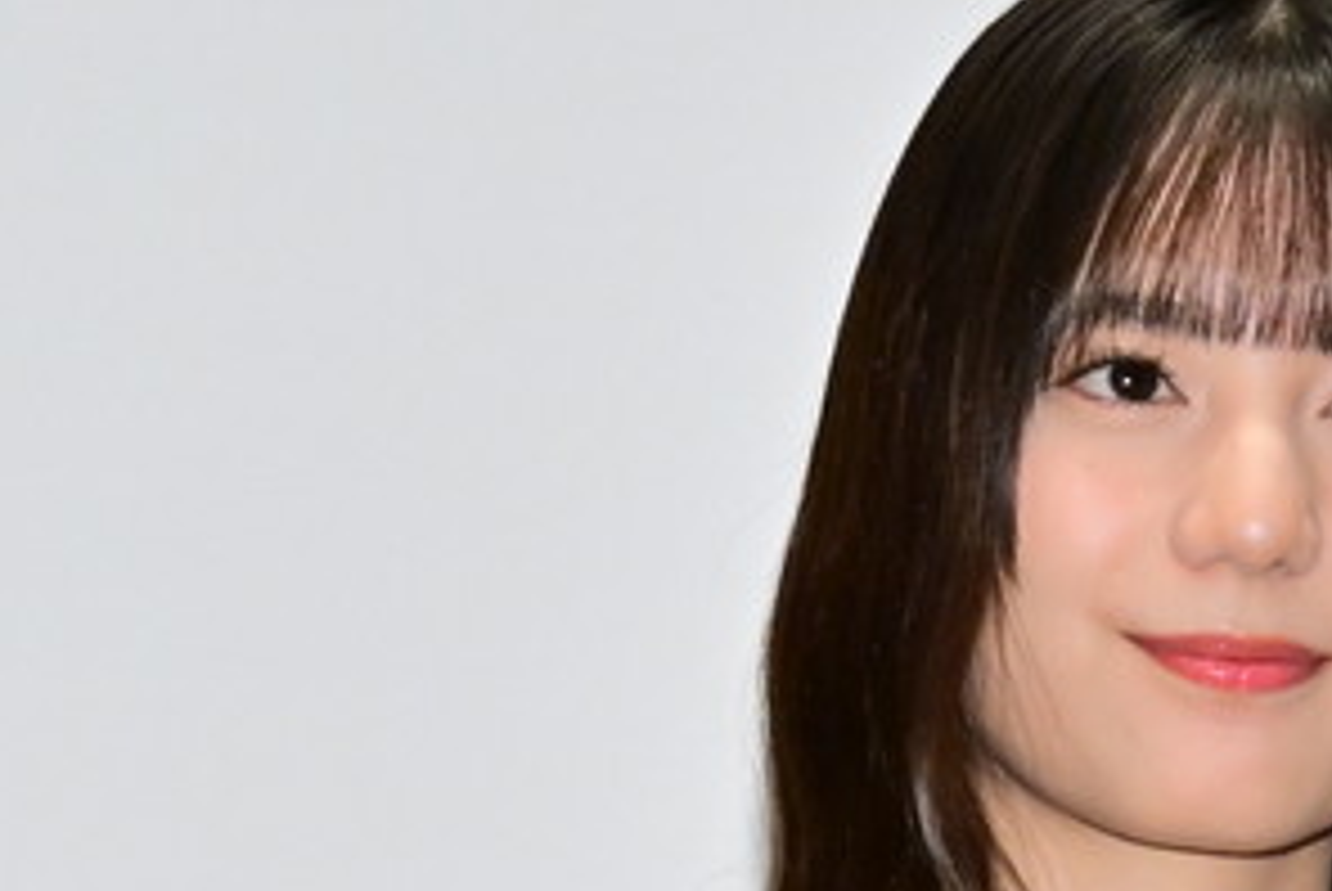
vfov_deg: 3.5
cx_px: 1305
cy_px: 1316
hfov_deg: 5.2
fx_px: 14740
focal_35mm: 398
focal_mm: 79
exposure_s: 1/200
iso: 3200
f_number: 6.3
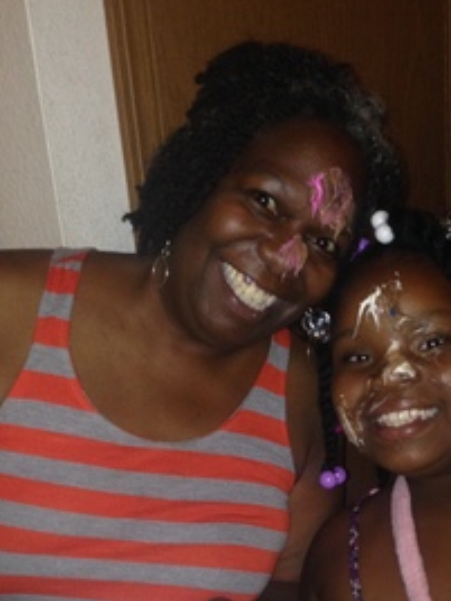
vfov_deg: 31.9
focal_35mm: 59
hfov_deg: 24.7
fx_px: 1025
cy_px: 478
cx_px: 303
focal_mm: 4.12
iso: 160
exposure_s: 1/16
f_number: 2.4
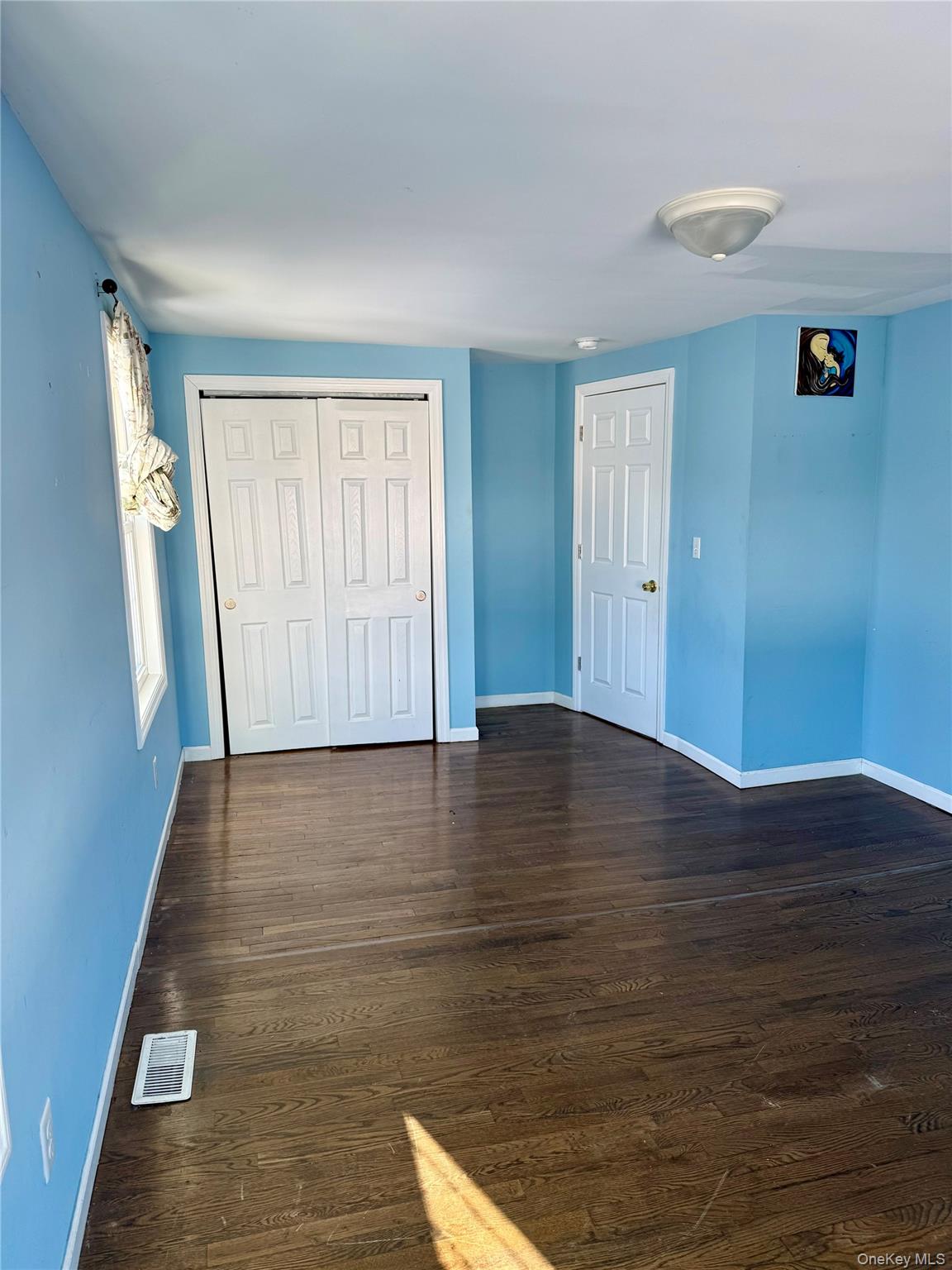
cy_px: 635
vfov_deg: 71.6
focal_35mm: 24
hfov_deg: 56.8
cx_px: 476
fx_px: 880
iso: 64
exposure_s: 1/130
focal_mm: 6.76
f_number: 1.78
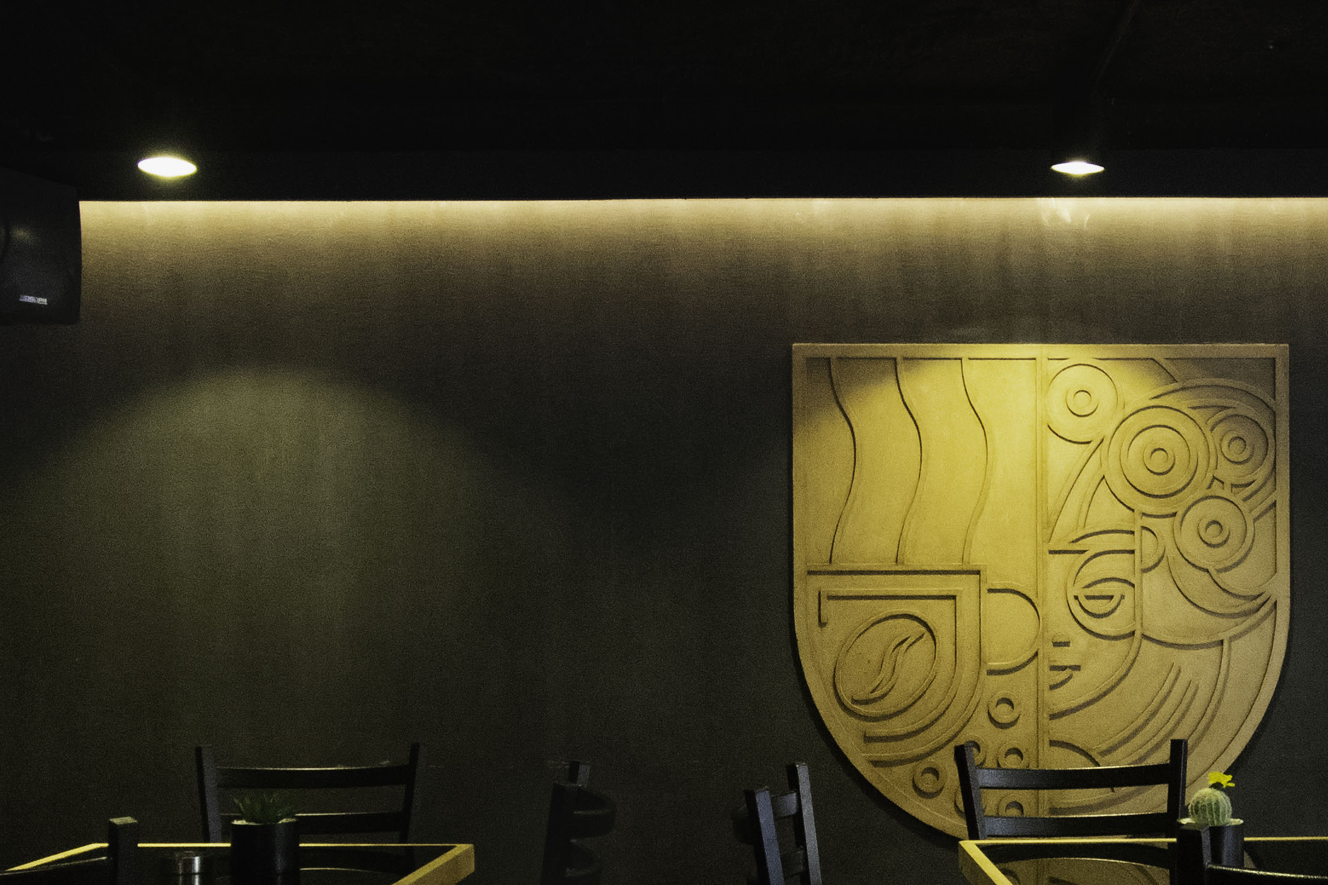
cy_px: 653
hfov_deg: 47.0
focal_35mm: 41
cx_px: 821
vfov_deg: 32.1
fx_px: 1512
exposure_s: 1/125
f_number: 5.6
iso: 6400
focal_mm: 10
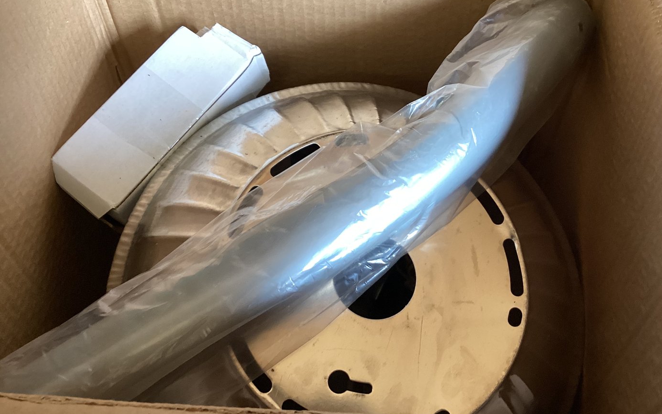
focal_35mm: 36
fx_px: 649
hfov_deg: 53.9
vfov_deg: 35.3
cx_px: 362
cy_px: 177
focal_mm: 3.3
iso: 200
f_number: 2.4
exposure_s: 1/50
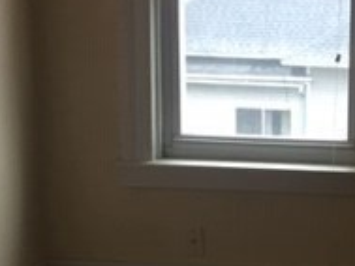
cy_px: 187
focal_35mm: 98
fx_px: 1006
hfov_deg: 19.5
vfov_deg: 15.1
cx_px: 338
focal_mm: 4.15
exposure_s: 1/30
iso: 80
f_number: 2.2
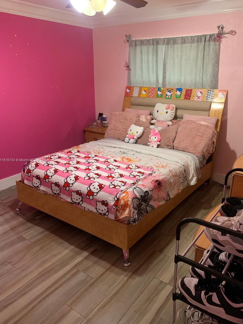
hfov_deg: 51.4
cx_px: 123
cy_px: 160
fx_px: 253
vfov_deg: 65.3
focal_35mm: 27
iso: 250
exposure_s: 1/40
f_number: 1.8
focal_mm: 4.25
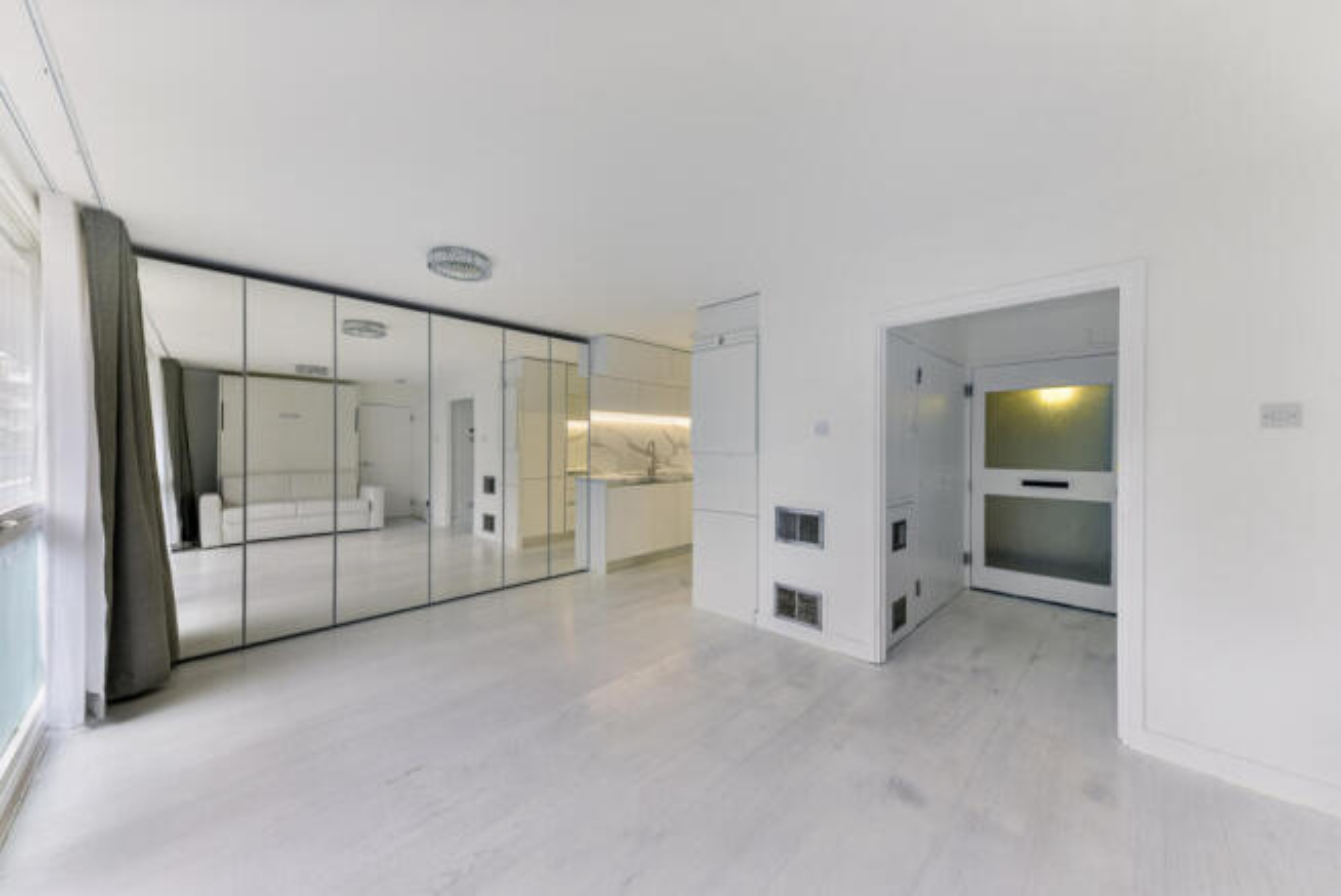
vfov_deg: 90.1
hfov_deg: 112.6
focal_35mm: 12
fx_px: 447
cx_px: 670
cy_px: 448
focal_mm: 12
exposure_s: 1/2
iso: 250
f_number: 16
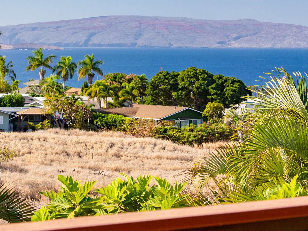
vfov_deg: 9.5
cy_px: 71
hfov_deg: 12.7
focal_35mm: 156
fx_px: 1388
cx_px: 171
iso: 400
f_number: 5.6
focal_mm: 36
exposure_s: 1/250
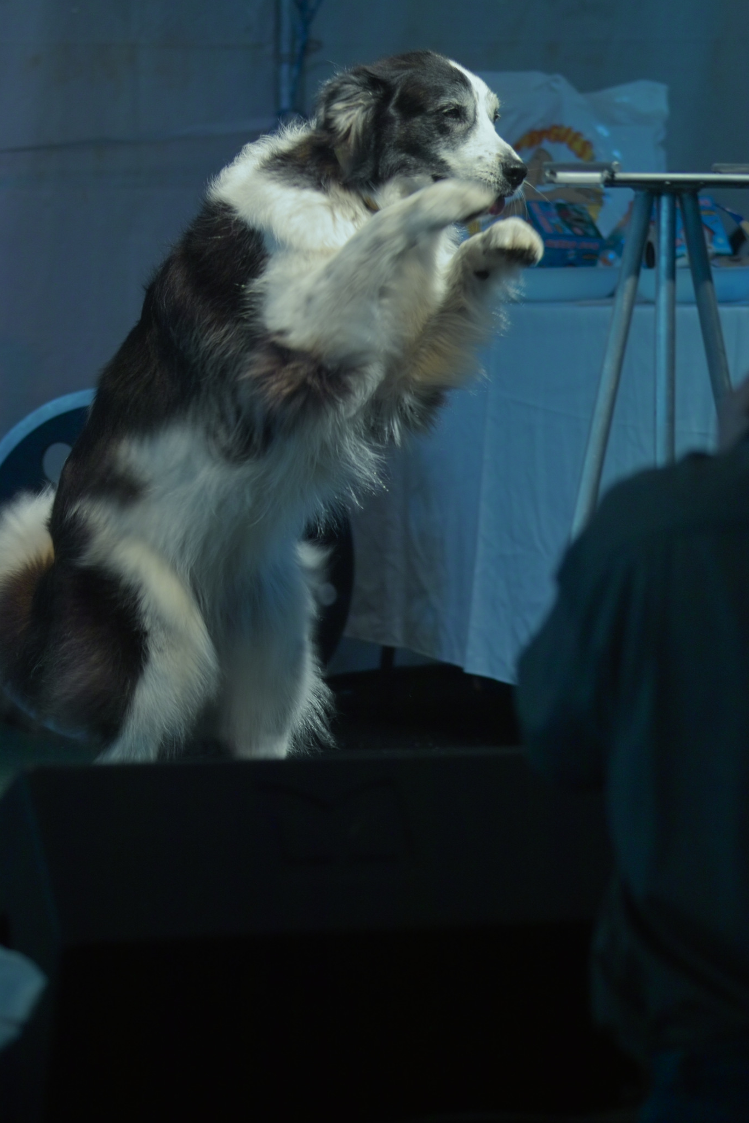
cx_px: 351
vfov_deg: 10.4
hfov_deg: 6.9
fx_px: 6178
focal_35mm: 198
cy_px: 518
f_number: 2.8
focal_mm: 105
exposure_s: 1/45
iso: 400
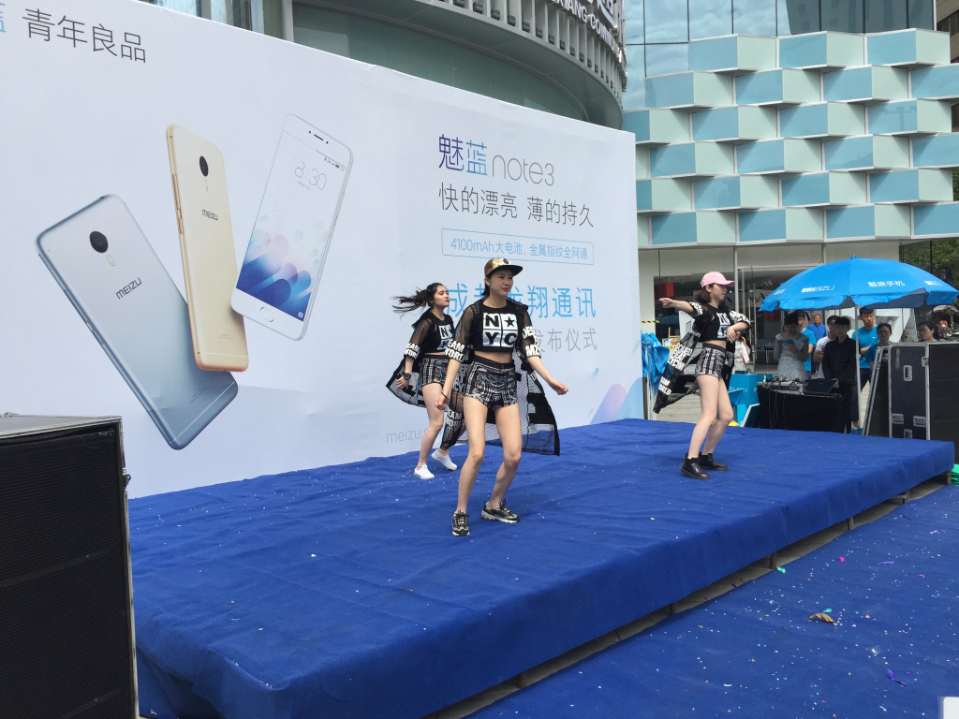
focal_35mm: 29
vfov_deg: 48.2
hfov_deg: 61.7
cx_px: 480
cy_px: 360
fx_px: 803
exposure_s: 1/1980
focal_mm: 4.15
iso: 32
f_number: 2.2
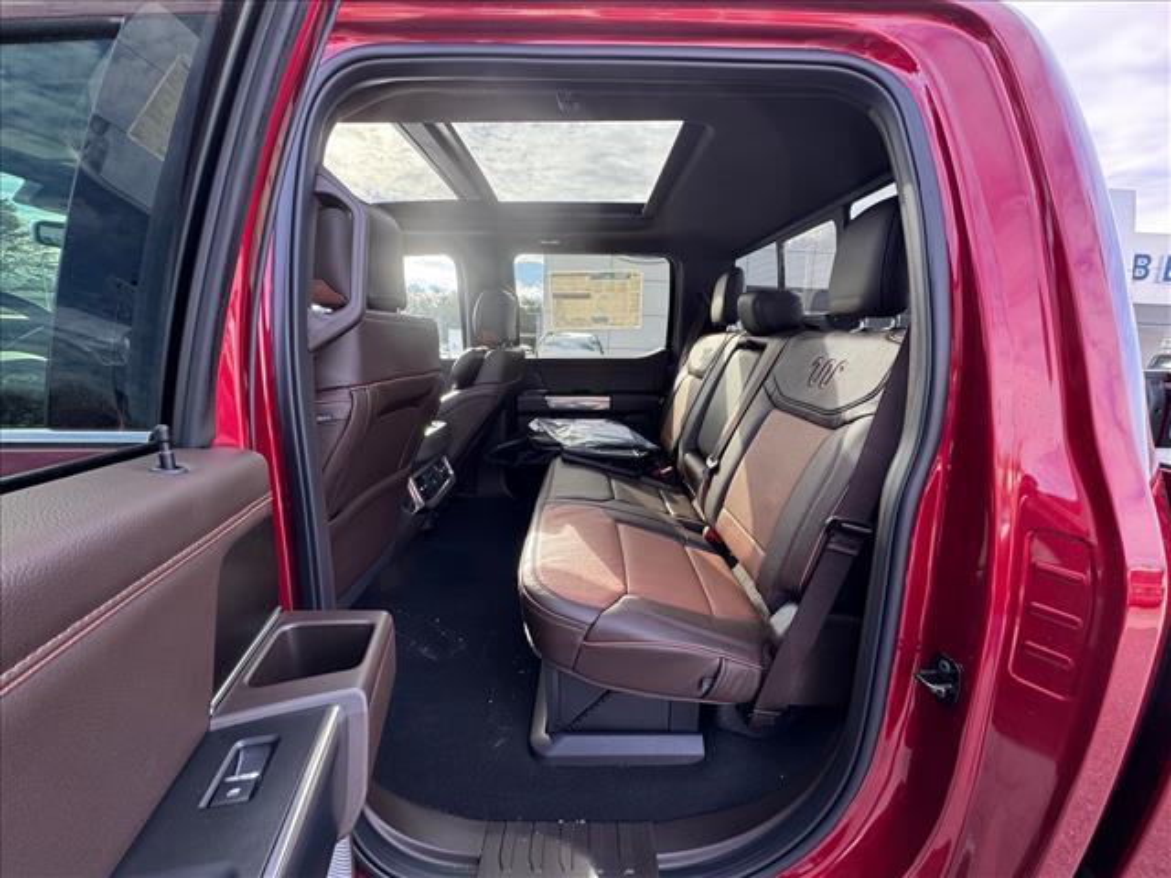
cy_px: 439
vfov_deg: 85.7
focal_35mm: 14
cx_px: 586
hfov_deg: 102.1
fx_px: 474
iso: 40
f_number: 2.2
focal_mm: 2.22
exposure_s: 1/114
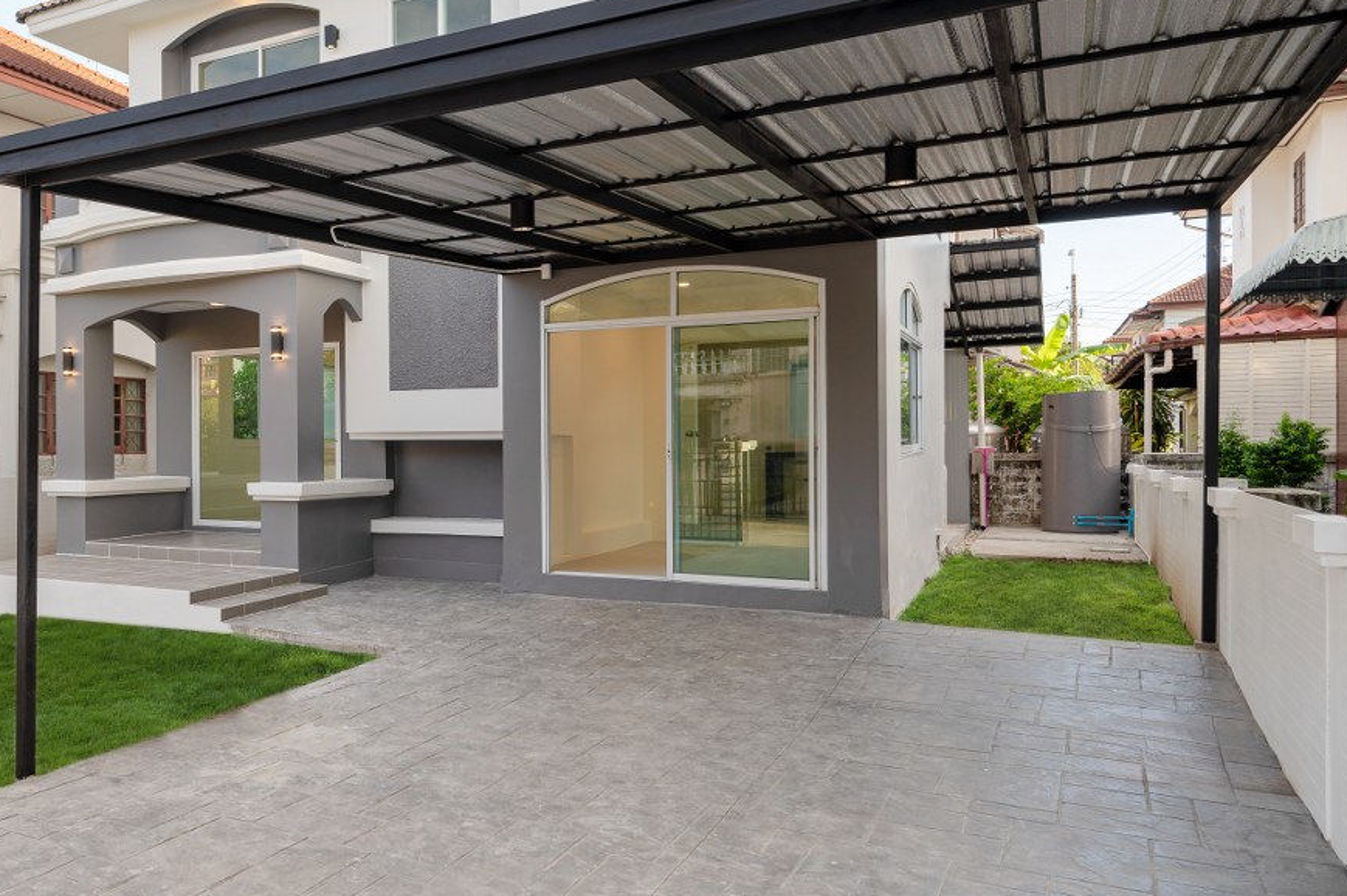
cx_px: 375
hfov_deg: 61.4
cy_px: 442
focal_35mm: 29
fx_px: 1074
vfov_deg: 45.3
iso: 100
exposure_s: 1/80
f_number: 5.6
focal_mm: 19.5
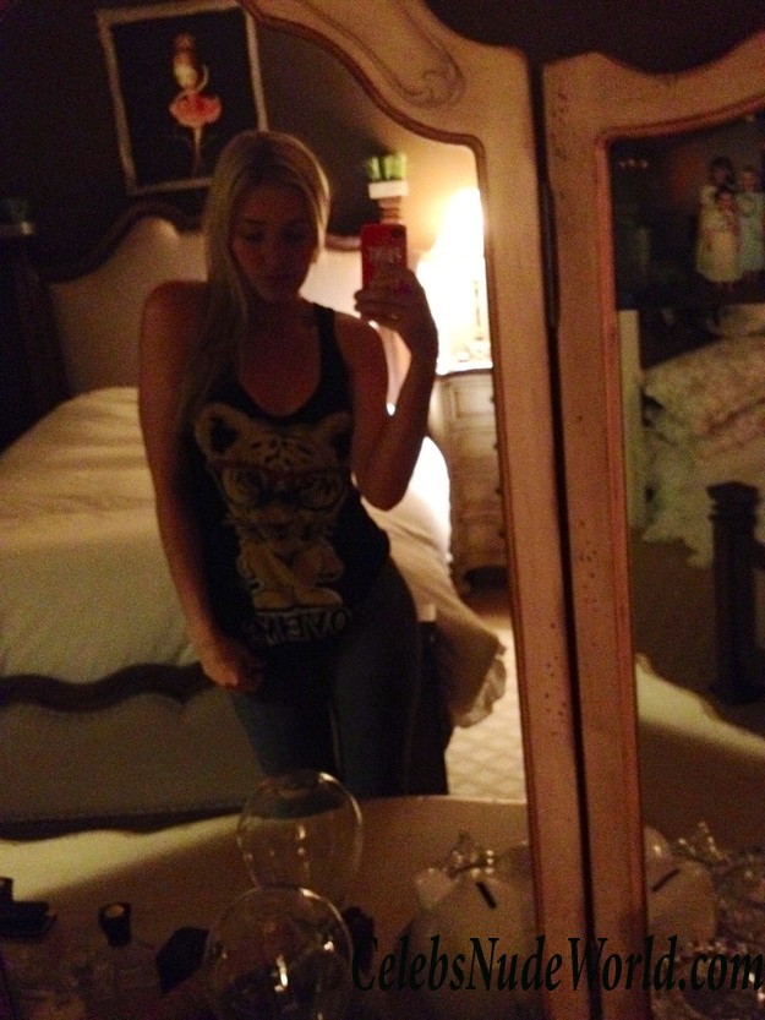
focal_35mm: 35
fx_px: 1031
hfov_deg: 40.7
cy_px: 510
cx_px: 382
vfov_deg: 52.6
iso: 800
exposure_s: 1/15
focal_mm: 4.28
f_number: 2.4
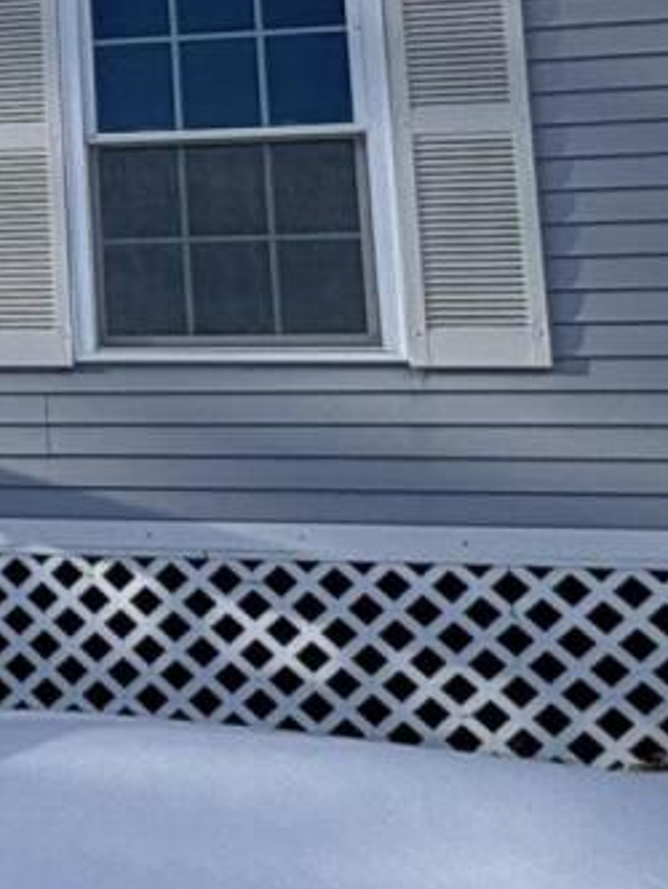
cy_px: 144
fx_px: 2160
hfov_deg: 13.3
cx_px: -906
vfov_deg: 22.9
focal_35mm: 84
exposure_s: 1/1449
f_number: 2.2
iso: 50
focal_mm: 2.22
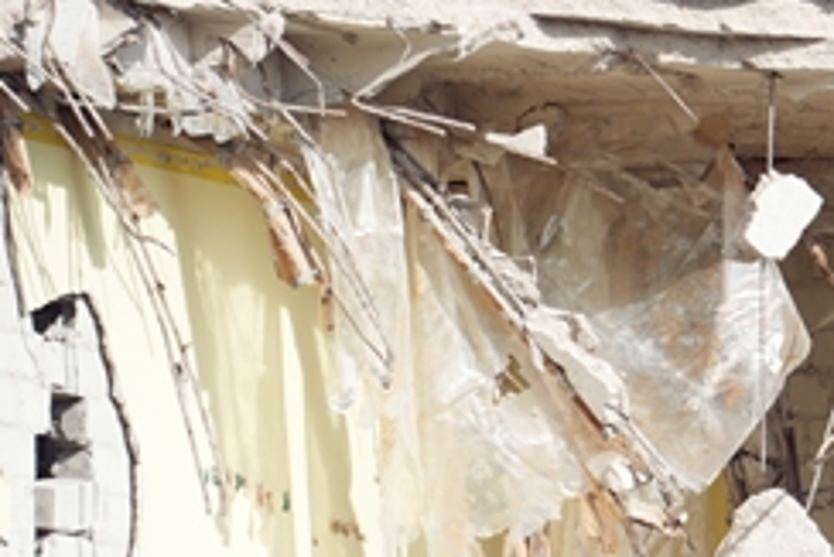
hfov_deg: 2.4
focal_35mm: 864
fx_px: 20027
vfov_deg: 1.6
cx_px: 1090
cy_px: 632
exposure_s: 1/320
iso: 100
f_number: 6.3
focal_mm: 234
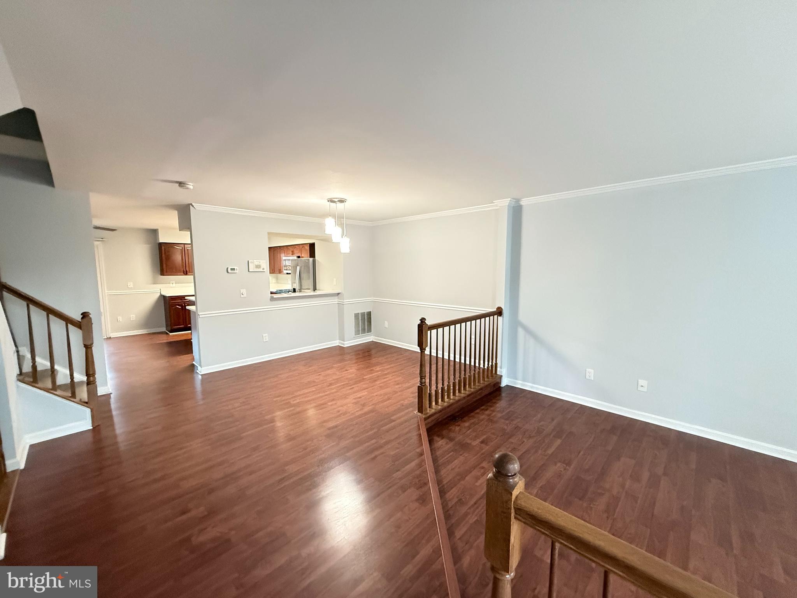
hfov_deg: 102.1
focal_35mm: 14
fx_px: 322
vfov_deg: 85.7
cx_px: 398
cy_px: 299
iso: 640
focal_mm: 2.22
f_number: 2.2
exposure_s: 1/60
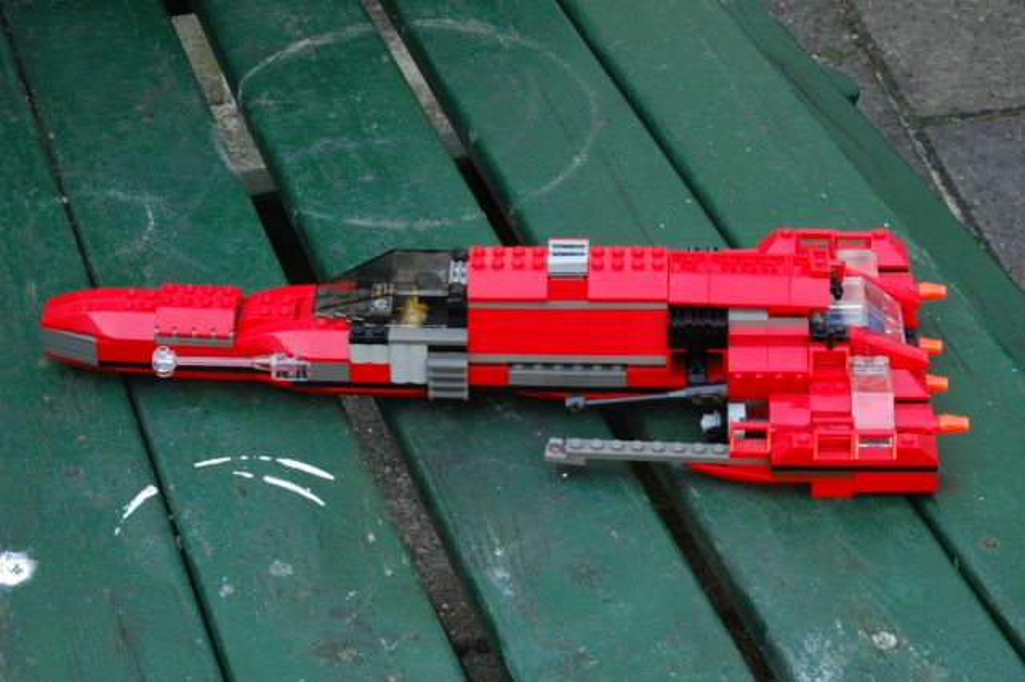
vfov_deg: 15.2
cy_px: 341
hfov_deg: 22.6
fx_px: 2561
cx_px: 512
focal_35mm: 90
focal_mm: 60
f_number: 20
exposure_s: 1/5
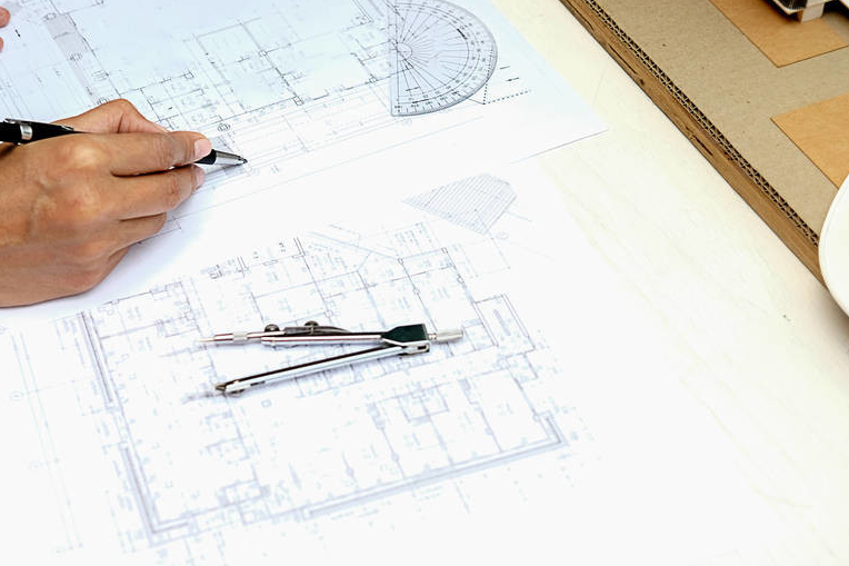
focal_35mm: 71
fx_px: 1674
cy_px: 244
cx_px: 341
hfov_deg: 28.4
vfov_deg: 19.2
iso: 200
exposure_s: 1/125
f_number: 4
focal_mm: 35
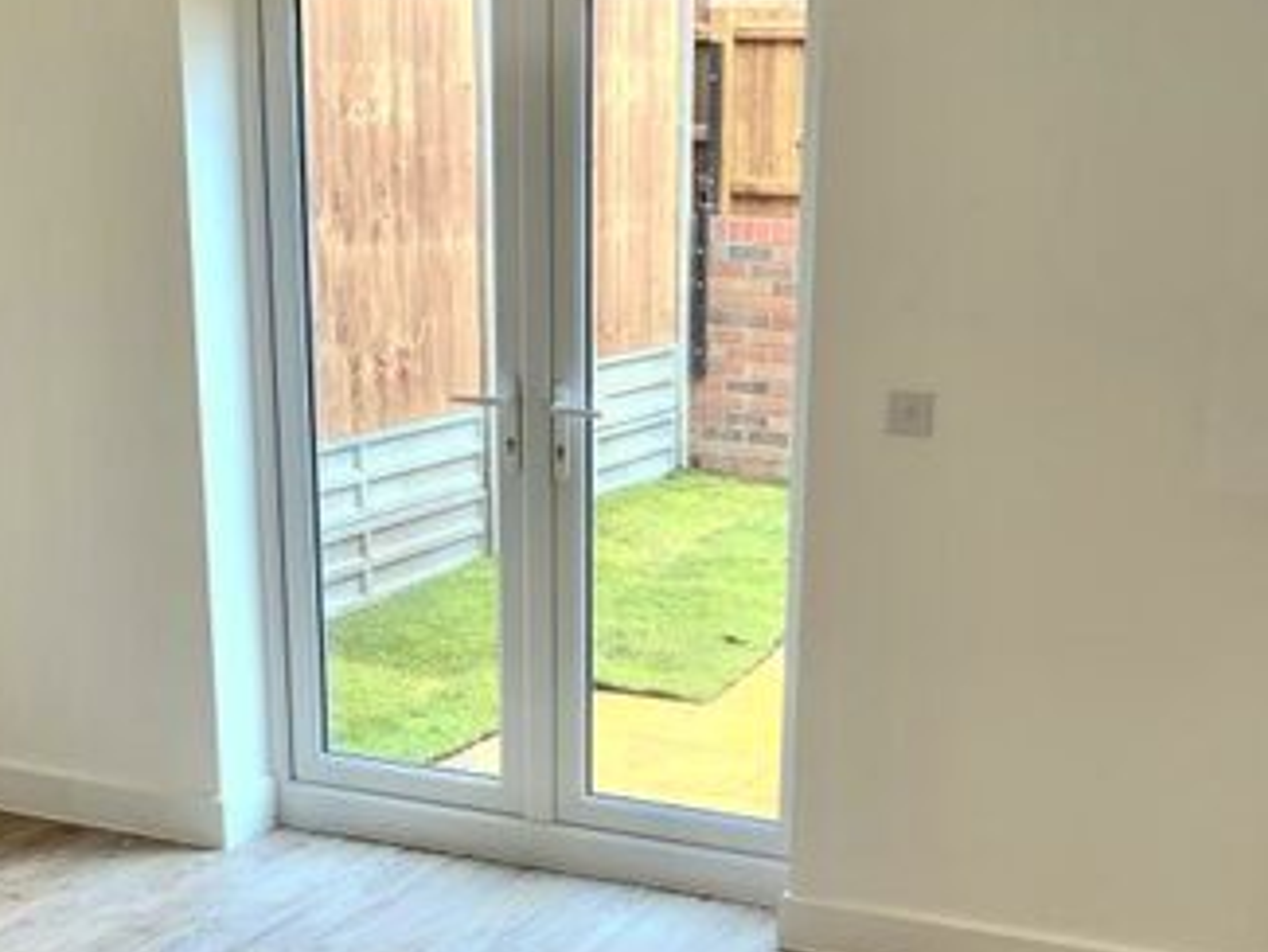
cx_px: 839
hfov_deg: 34.0
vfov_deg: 25.5
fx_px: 2052
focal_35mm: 56
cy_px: 806
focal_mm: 4.25
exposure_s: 1/121
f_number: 1.8
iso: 50
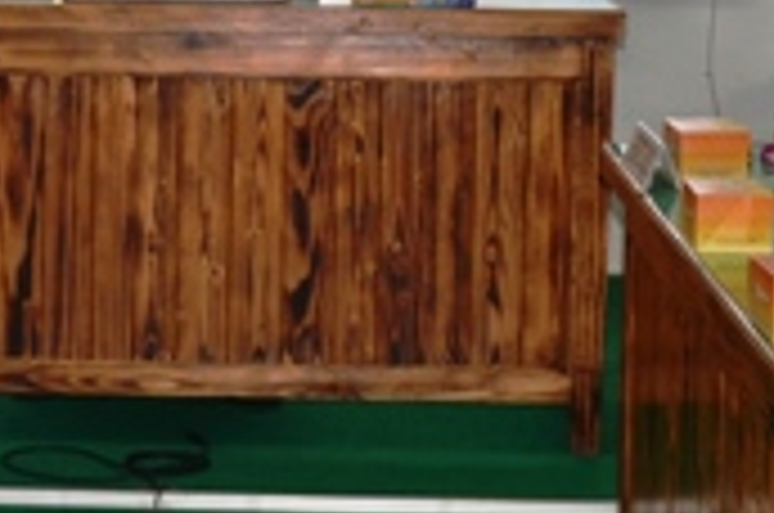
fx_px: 3001
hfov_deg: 14.6
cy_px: 117
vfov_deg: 9.7
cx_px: 148
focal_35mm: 140
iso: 200
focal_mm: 25
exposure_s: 1/25
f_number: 4
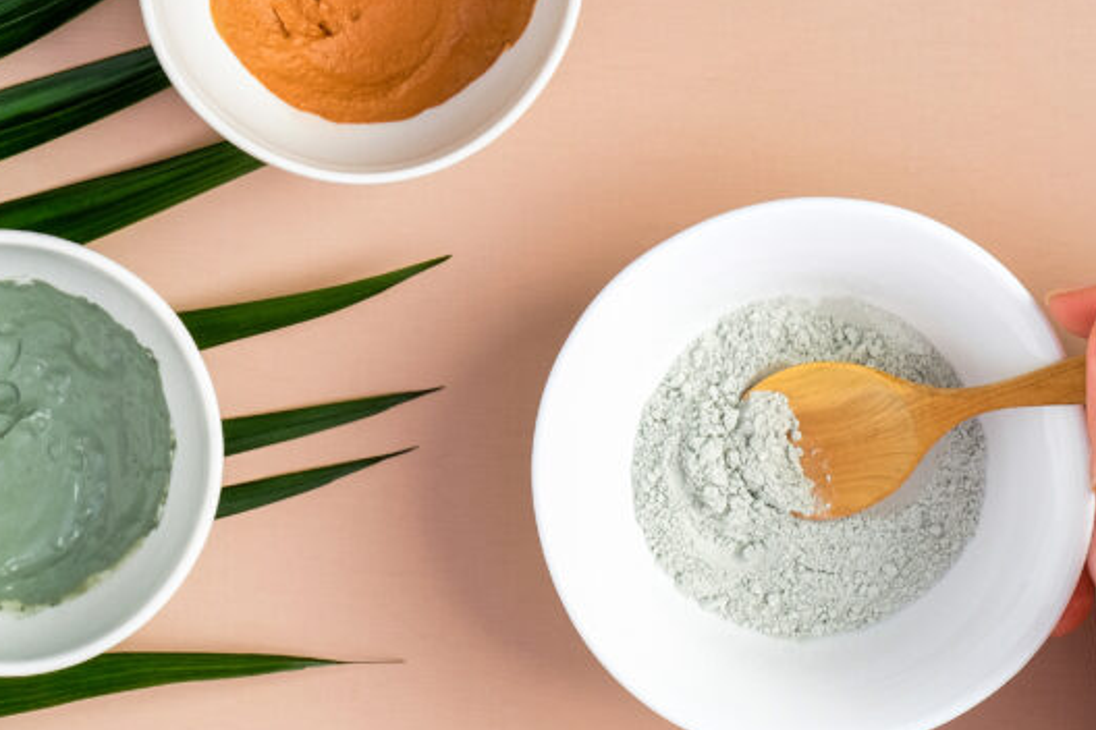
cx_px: 469
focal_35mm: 161
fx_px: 4901
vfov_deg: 8.5
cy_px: 233
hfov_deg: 12.8
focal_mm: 55
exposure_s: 1/125
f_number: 9
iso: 200
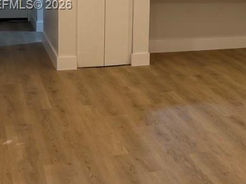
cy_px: 5
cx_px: 306
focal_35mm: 76
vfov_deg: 18.9
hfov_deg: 23.2
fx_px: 540
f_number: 1.78
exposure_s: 1/120
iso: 160
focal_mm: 6.76
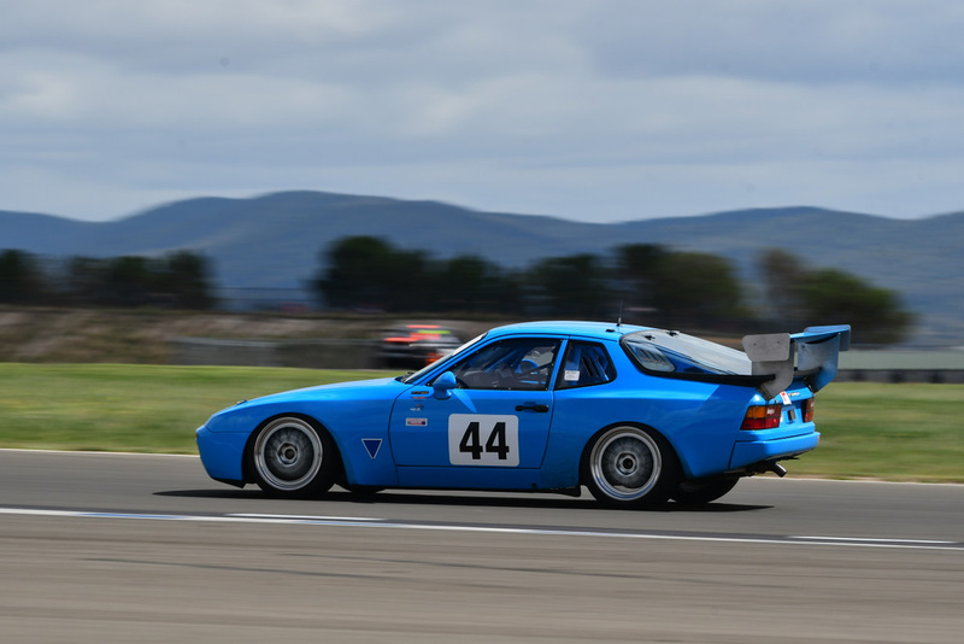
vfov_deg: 4.6
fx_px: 8036
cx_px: 482
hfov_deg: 6.9
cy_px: 322
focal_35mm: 300
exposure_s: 1/200
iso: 100
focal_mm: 200
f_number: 11
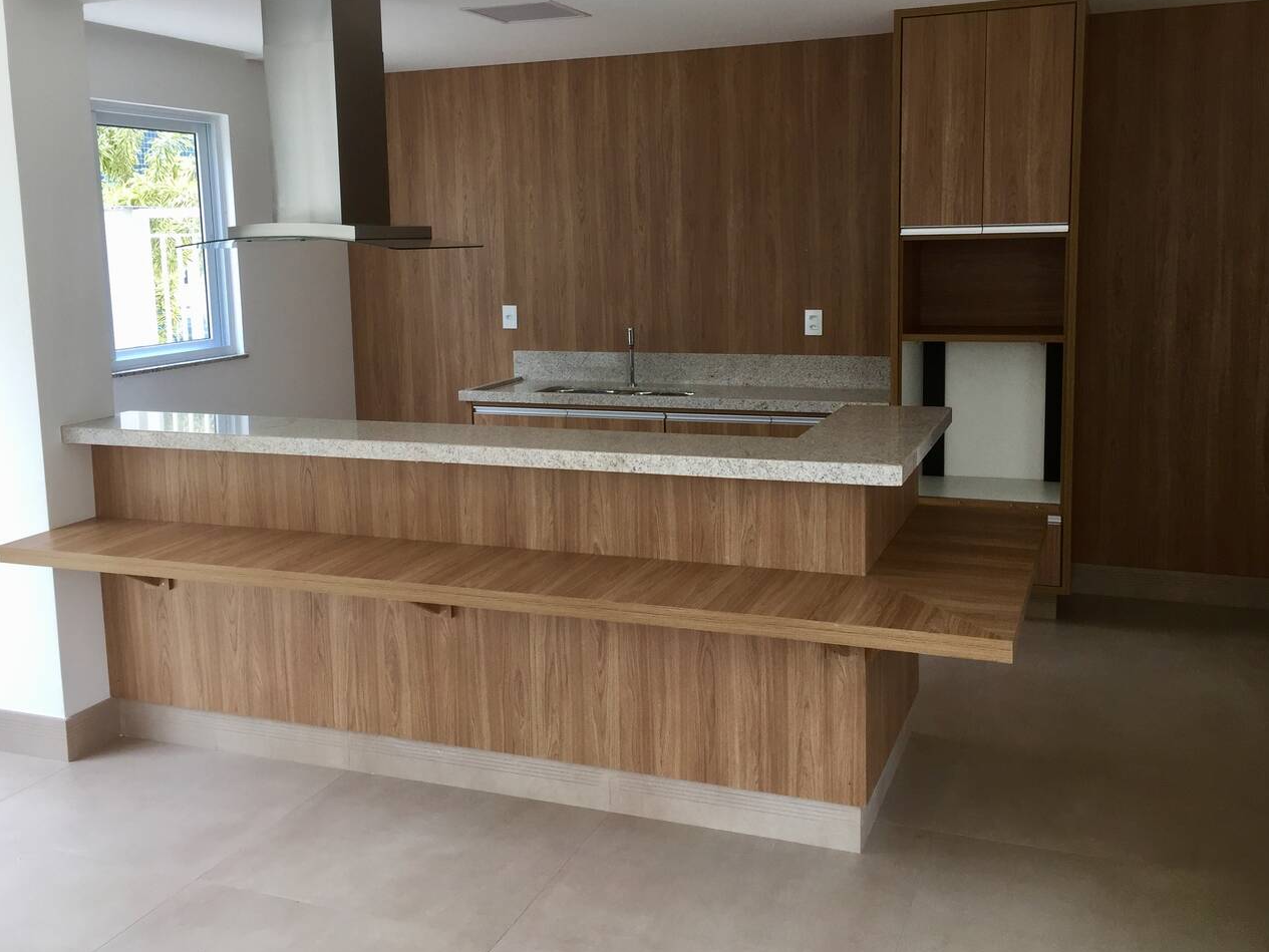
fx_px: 1210
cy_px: 422
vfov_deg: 42.9
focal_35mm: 33
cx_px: 639
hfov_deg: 55.3
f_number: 2.2
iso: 50
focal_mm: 4.15
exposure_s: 1/120
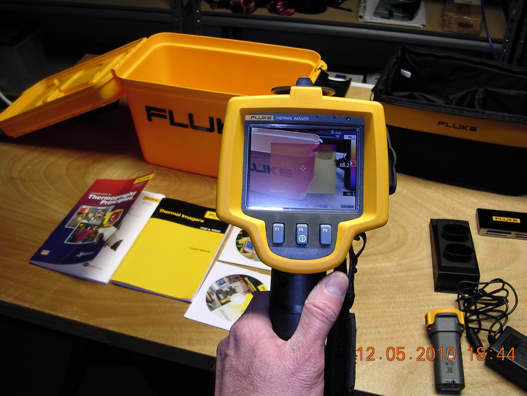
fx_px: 594
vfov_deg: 36.8
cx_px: 268
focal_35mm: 39
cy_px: 193
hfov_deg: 47.9
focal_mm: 5.8
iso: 100
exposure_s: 1/30
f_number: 2.8
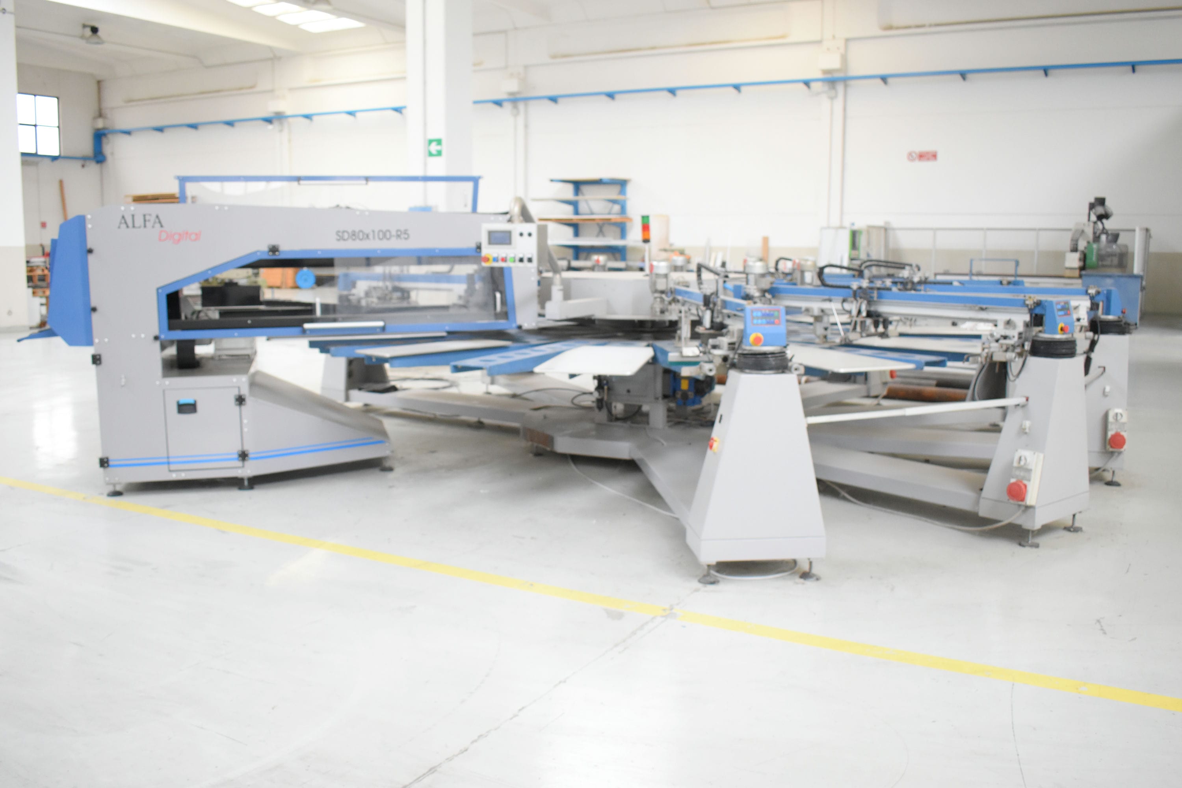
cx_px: 591
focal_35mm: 32
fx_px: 1034
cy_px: 394
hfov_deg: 59.5
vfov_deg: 41.7
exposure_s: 1/125
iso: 1600
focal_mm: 21
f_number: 3.8
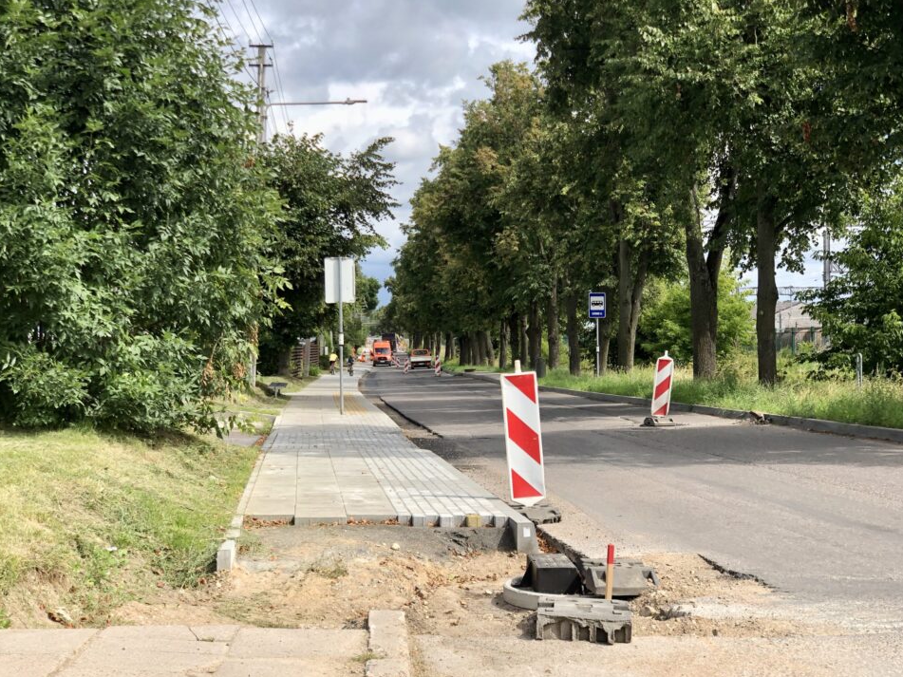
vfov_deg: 26.1
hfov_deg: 34.4
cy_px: 316
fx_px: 1461
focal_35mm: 56
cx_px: 468
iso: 16
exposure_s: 1/827
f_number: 2.4
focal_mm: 6
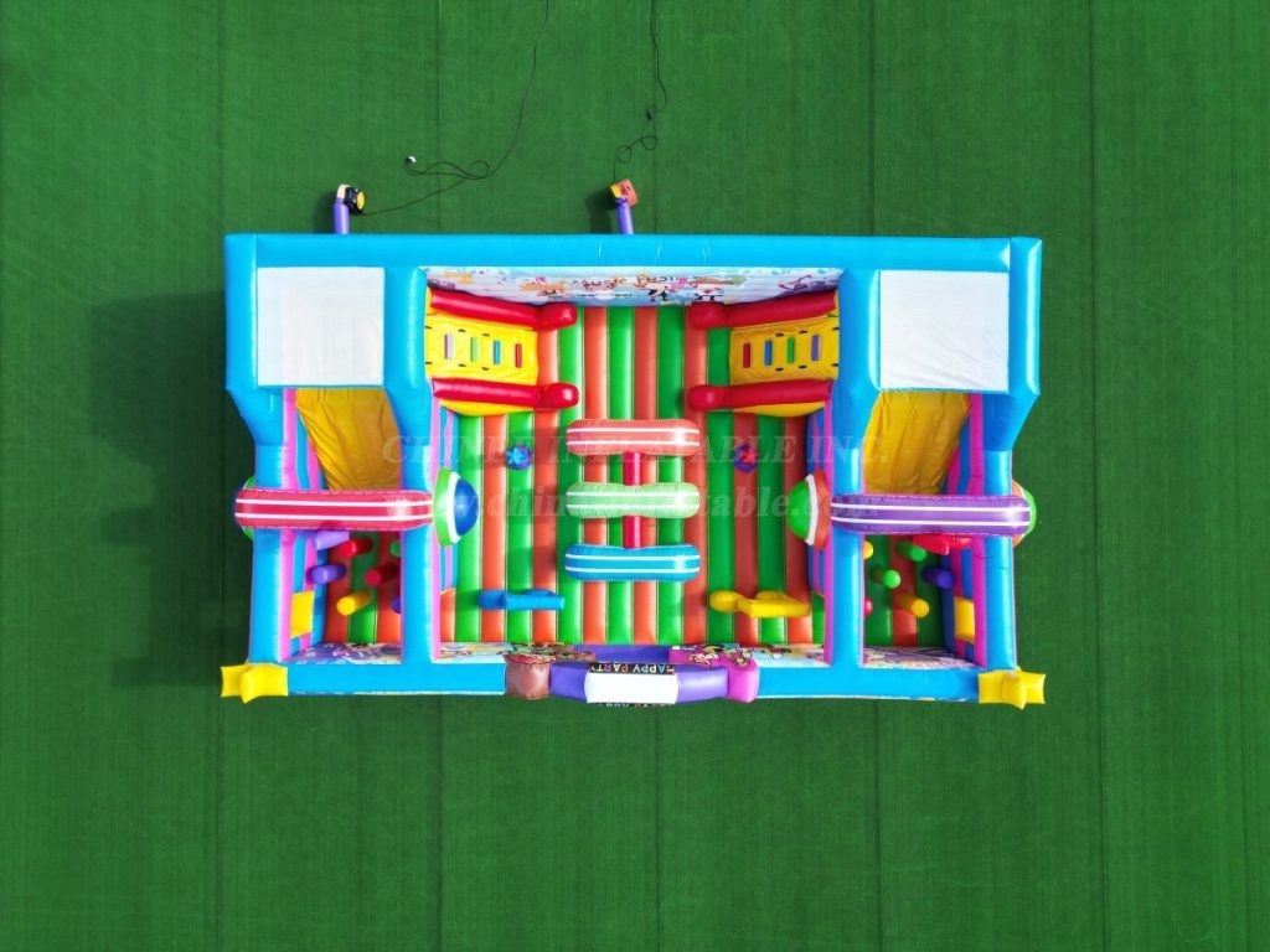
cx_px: 635
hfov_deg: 71.6
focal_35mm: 24
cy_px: 476
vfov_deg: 56.8
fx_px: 881
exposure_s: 1/1500
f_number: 1.7
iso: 200
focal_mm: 6.72
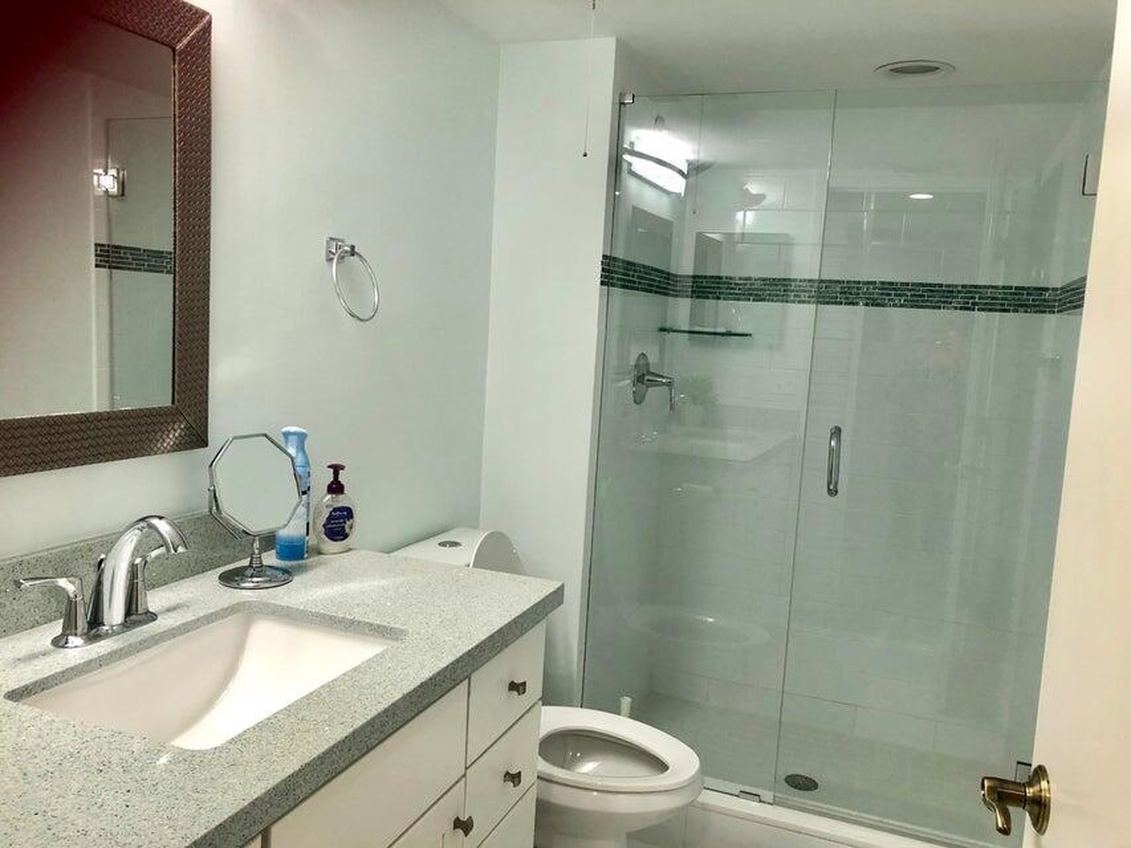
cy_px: 424
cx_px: 566
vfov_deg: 49.8
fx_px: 915
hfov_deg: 63.4
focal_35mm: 28
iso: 32
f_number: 1.8
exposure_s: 1/30
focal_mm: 3.99
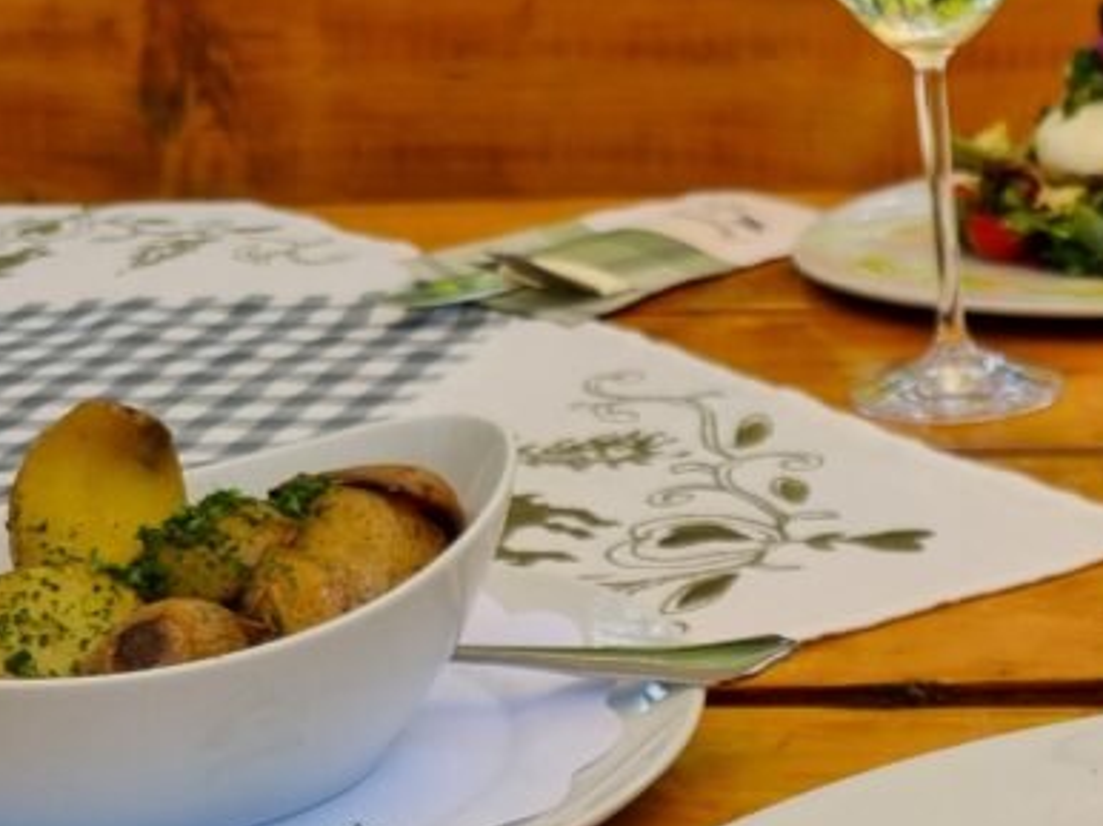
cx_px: 1234
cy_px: 975
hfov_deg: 25.9
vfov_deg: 20.0
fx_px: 2197
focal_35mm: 69
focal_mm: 5.4
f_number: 1.8
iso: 50
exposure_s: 1/453
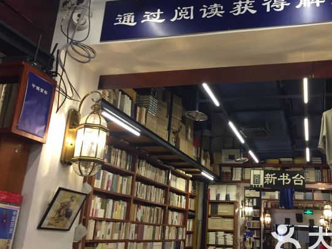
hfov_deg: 48.5
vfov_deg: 37.7
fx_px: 365
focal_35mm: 38
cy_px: 108
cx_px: 210
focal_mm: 4.15
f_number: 2.2
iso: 160
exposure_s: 1/33
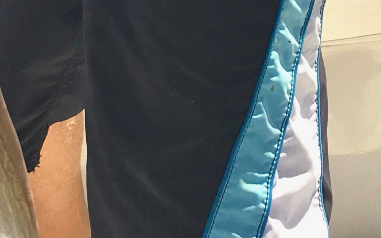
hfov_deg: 13.6
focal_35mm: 153
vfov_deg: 7.4
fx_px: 1588
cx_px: 77
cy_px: -525
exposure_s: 1/1451
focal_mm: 4.15
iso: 25
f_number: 2.2
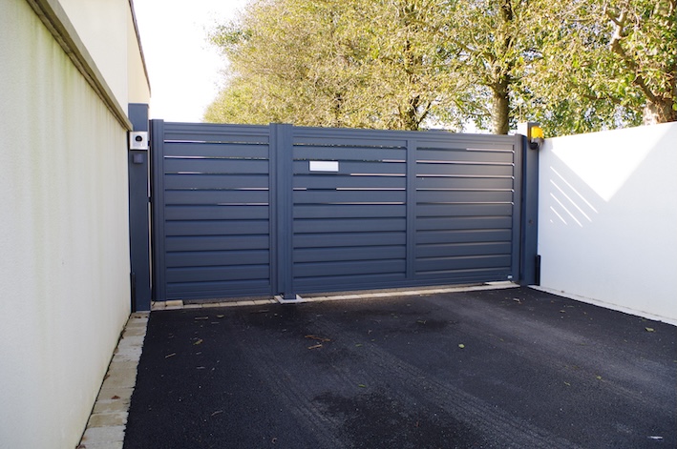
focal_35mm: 27
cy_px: 224
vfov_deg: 47.8
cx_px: 338
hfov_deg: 67.4
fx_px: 507
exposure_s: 1/100
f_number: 8
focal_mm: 18
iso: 400
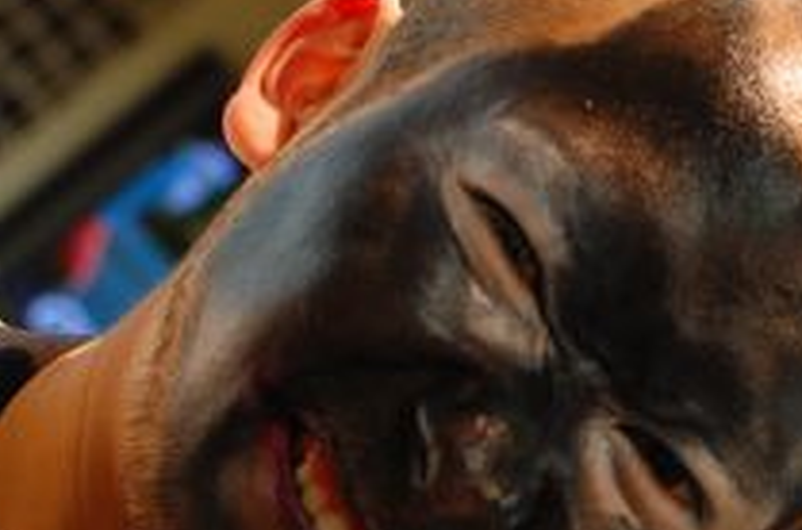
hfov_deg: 18.1
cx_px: 553
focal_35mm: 113
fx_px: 2512
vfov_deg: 12.0
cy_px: 334
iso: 400
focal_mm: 35
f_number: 3.5
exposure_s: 1/50
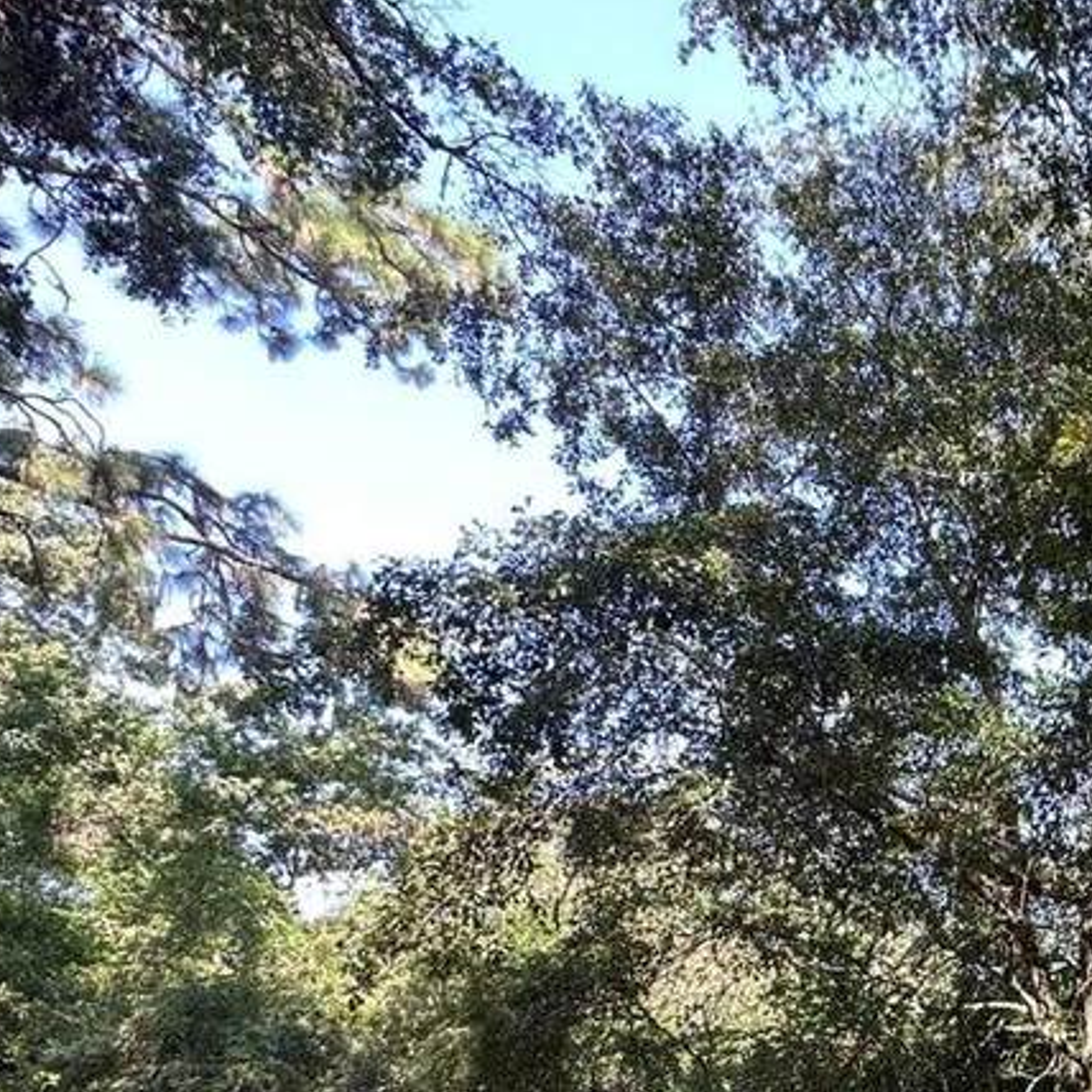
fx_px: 1321
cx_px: 1265
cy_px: 972
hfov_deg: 36.3
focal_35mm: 37
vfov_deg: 41.5
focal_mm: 2.22
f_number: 2.2
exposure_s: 1/99
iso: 50
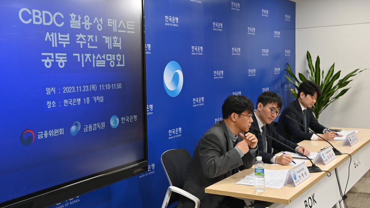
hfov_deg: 43.7
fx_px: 461
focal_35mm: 47
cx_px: 188
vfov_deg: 25.4
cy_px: 107
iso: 1250
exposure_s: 1/200
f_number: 5.6
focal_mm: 44
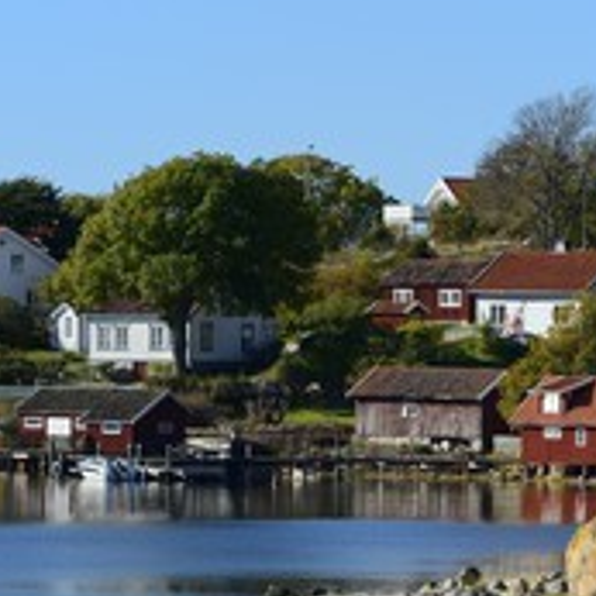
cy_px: 338
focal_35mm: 341
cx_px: 376
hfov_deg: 5.1
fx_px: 6642
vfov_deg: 5.1
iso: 200
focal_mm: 165
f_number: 9
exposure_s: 1/400
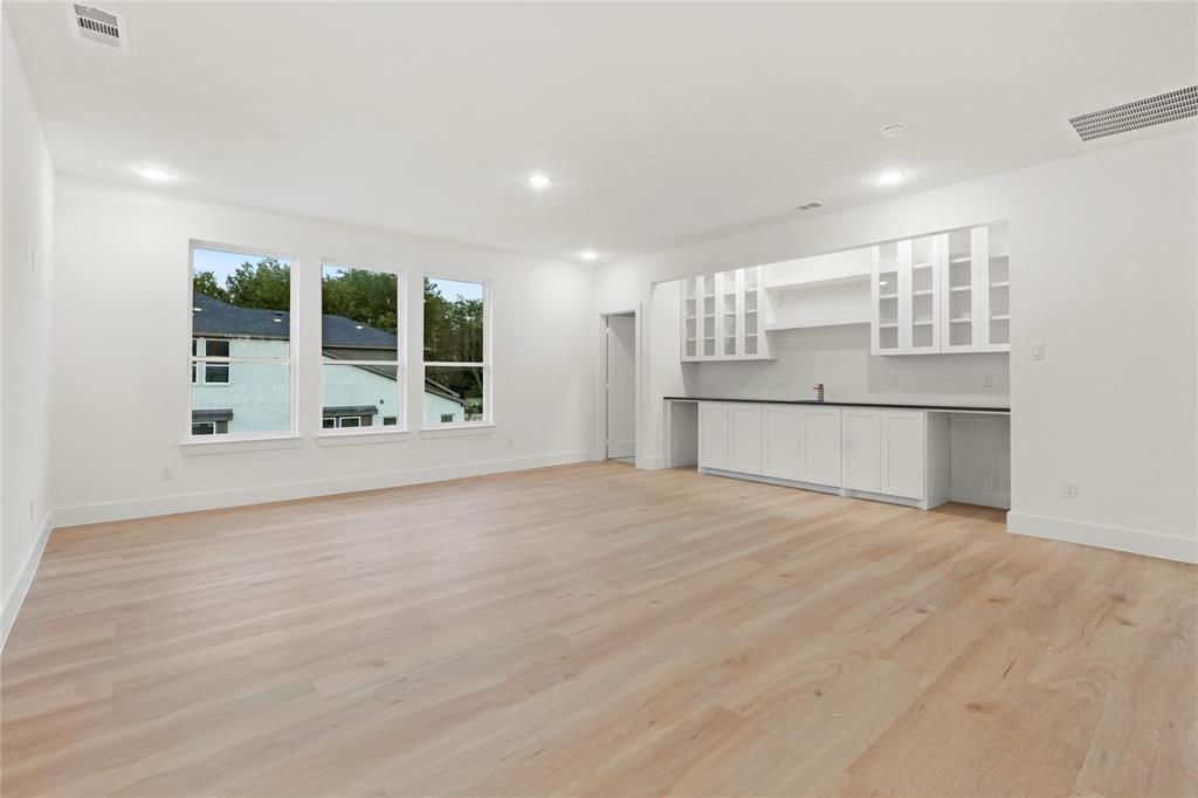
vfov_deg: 72.0
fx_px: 549
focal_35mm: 16
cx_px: 599
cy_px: 399
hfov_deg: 95.0
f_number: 8
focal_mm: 11
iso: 2500
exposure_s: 1/15
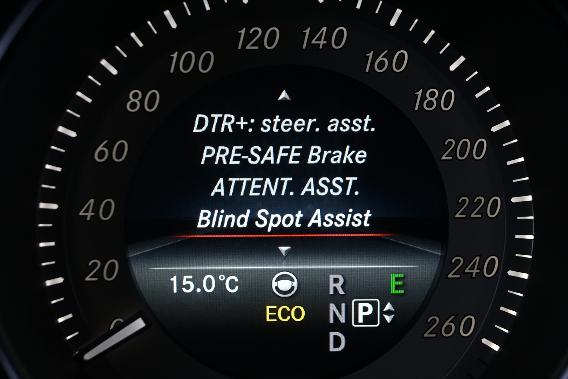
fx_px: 1065
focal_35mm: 68
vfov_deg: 20.2
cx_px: 284
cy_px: 190
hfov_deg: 29.9
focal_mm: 45
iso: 1600
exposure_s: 1/40
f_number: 6
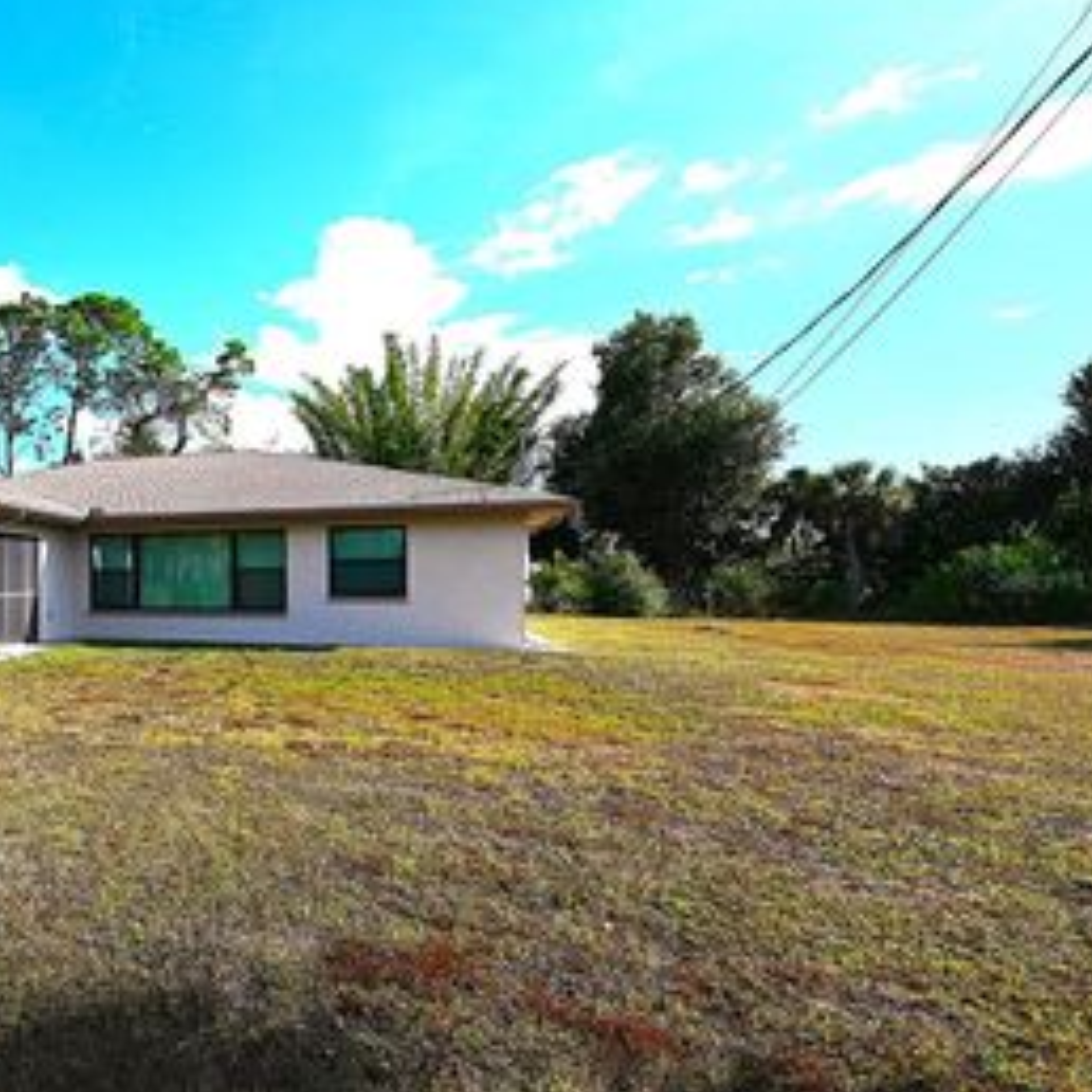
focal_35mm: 23
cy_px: 580
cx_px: 51
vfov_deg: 67.2
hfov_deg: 55.3
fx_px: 821
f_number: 7.1
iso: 100
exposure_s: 1/400
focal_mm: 14
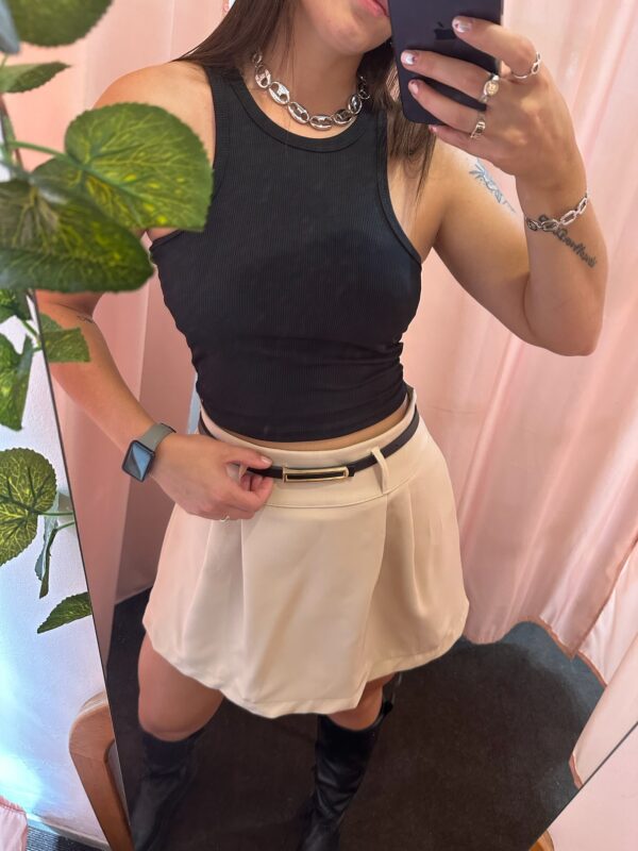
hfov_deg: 56.8
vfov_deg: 71.6
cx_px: 319
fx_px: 590
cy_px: 426
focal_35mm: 24
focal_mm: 6.86
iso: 400
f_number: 1.78
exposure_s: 1/60
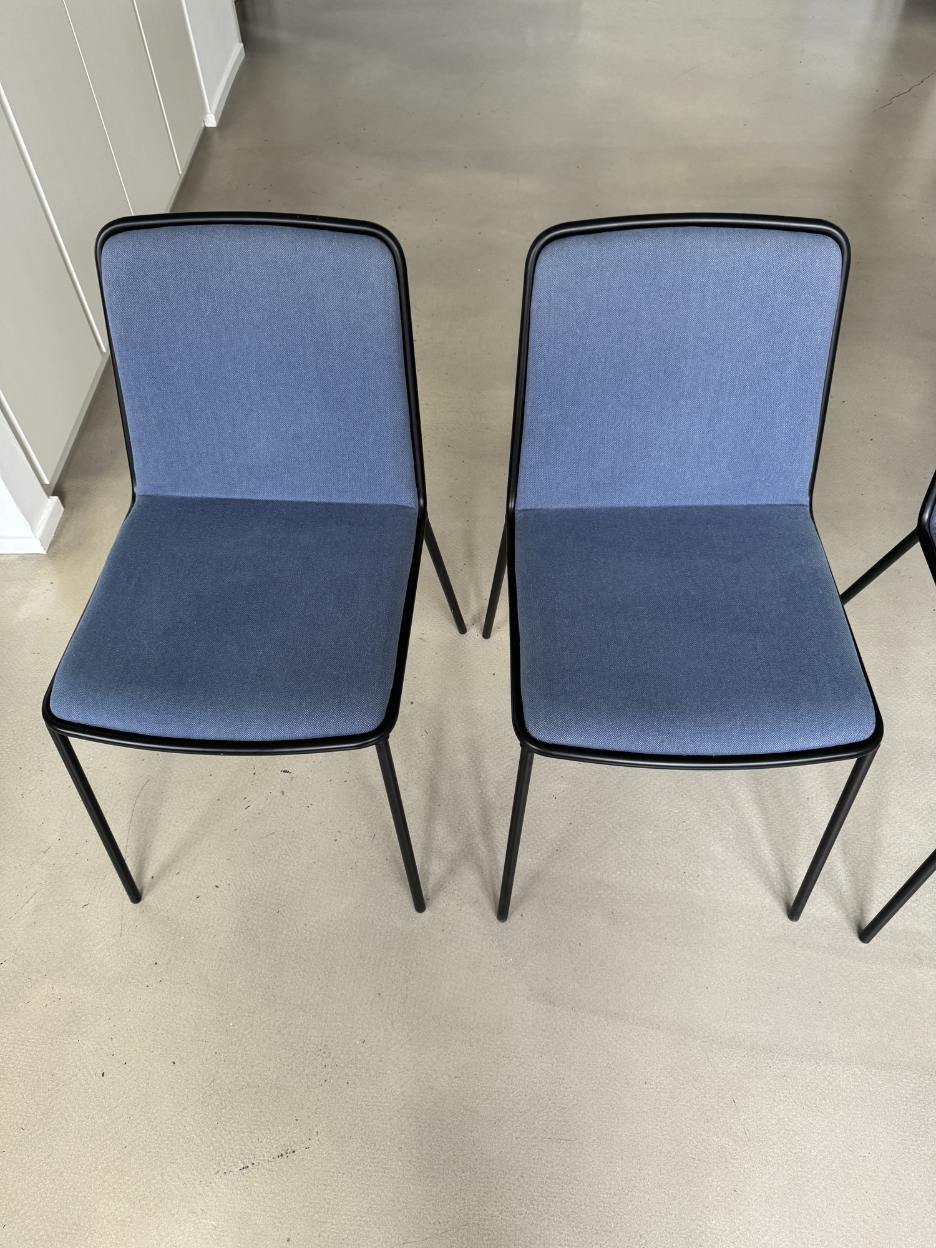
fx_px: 865
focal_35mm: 24
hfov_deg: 56.8
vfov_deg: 71.6
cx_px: 468
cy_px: 624
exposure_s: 1/121
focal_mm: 6.76
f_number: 1.78
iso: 200
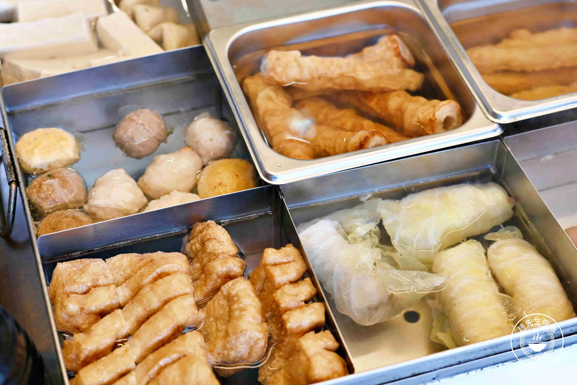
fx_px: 1202
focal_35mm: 75
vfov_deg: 18.2
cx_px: 288
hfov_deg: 27.0
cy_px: 192
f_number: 3.2
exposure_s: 1/160
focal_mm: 50
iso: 360
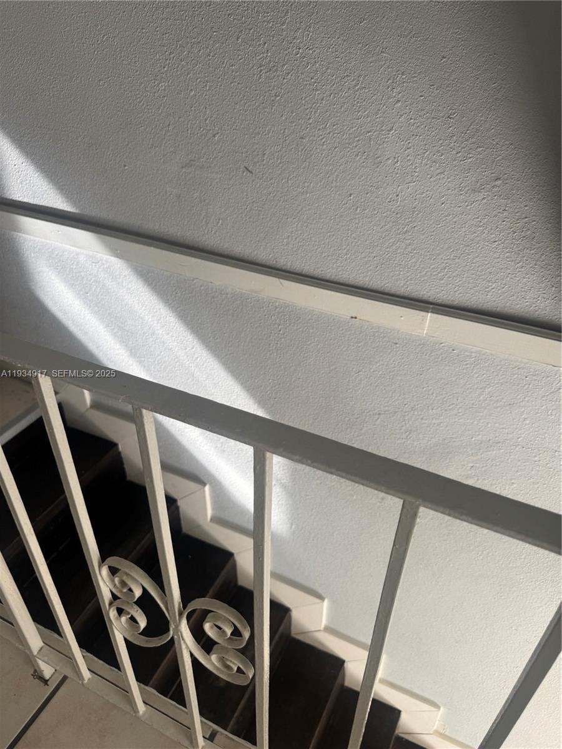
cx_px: 281
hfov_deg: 56.8
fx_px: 520
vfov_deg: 71.6
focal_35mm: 24
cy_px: 374
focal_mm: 6.76
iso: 100
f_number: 1.78
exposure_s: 1/121
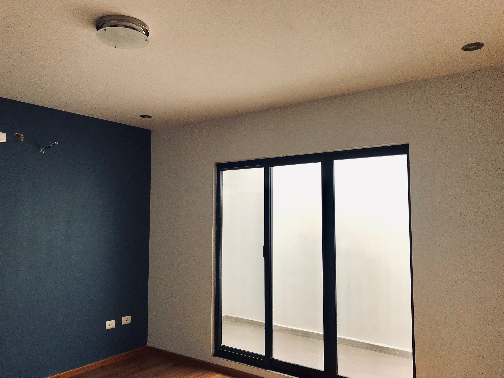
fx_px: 408
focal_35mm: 28
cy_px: 189
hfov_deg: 63.4
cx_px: 252
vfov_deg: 49.7
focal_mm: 3.99
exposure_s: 1/120
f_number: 1.8
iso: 25
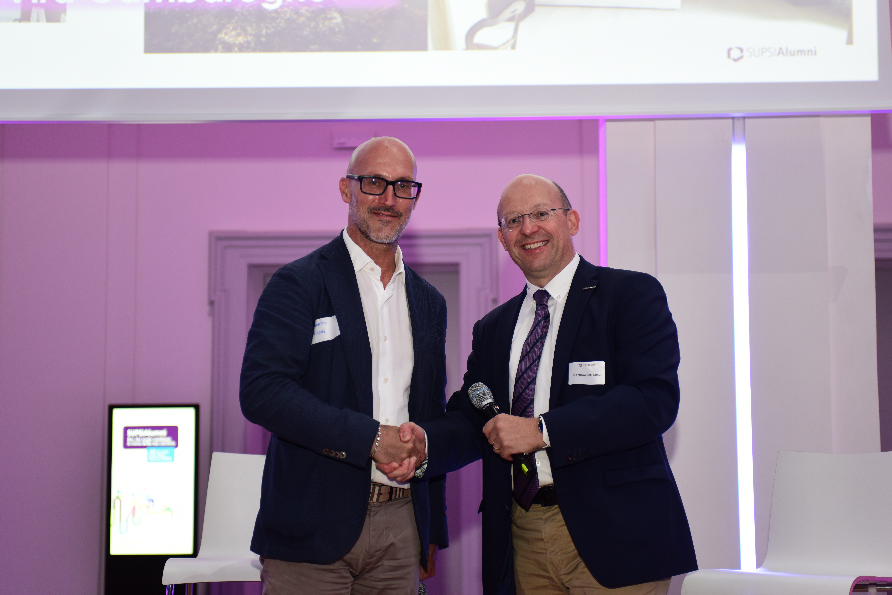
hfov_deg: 35.6
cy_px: 298
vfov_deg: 24.2
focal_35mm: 56
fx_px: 1388
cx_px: 446
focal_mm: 56
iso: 500
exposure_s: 1/80
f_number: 2.8
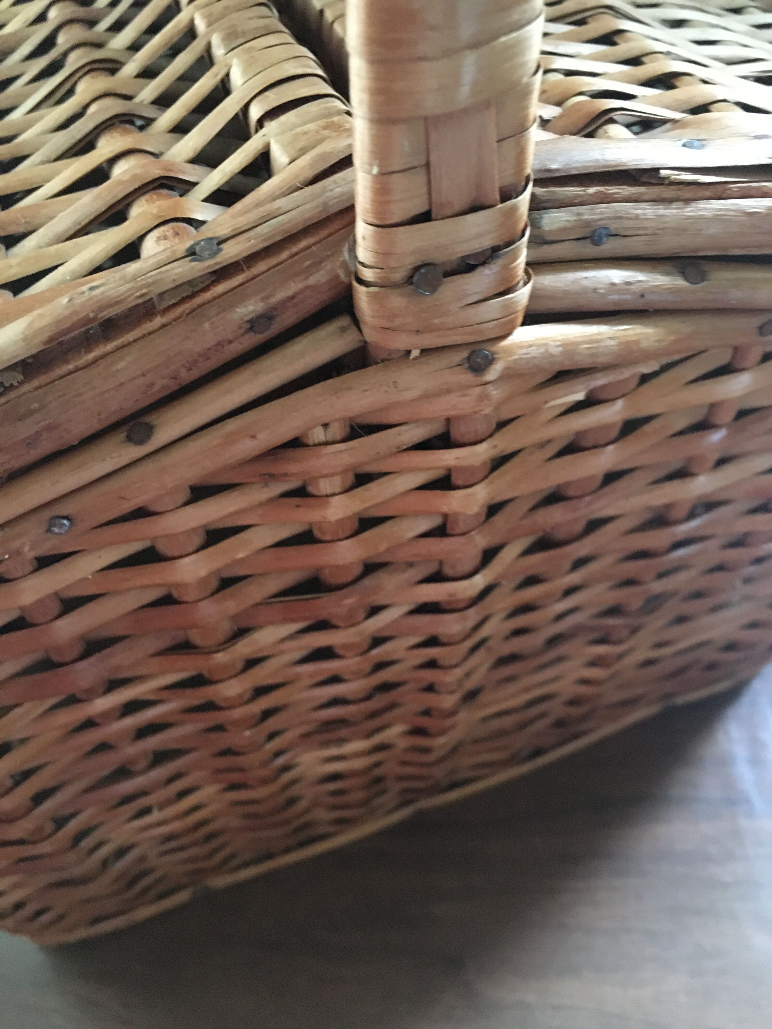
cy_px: 514
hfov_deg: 48.2
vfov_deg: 61.7
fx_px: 862
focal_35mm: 29
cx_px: 386
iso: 320
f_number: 2.2
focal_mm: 4.15
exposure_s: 1/17
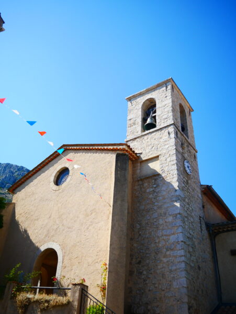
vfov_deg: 53.9
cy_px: 157
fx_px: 309
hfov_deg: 41.8
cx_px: 118
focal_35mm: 34
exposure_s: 1/1600
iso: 200
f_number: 4
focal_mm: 17
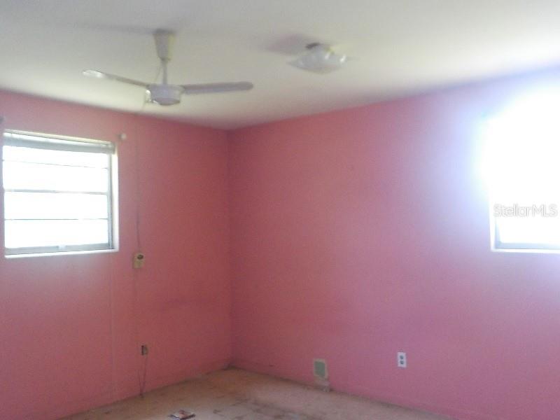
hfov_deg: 60.0
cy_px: 210
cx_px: 280
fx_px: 485
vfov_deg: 46.8
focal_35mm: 30
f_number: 3.3
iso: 360
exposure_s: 1/30
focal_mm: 4.1
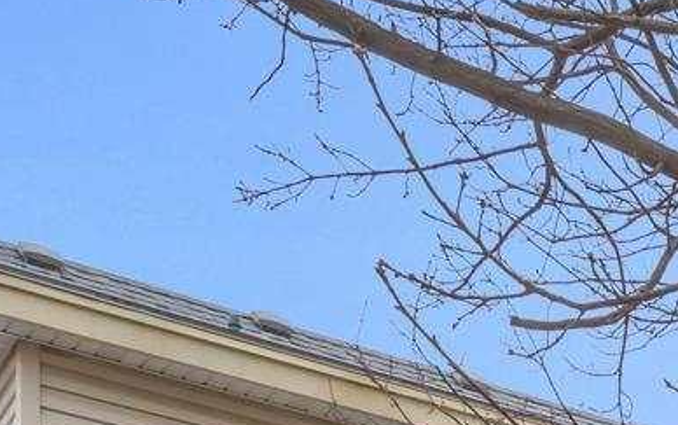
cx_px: 1270
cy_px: 1236
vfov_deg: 9.8
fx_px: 1941
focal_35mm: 105
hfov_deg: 16.2
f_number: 11
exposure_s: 1/50
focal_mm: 16
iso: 400
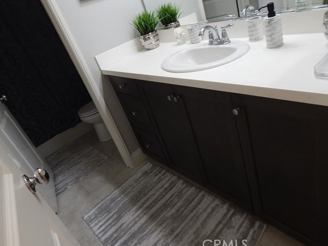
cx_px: 177
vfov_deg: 56.8
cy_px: 119
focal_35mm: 24
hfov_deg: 71.5
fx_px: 227
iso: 125
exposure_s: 1/30
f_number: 3
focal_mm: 4
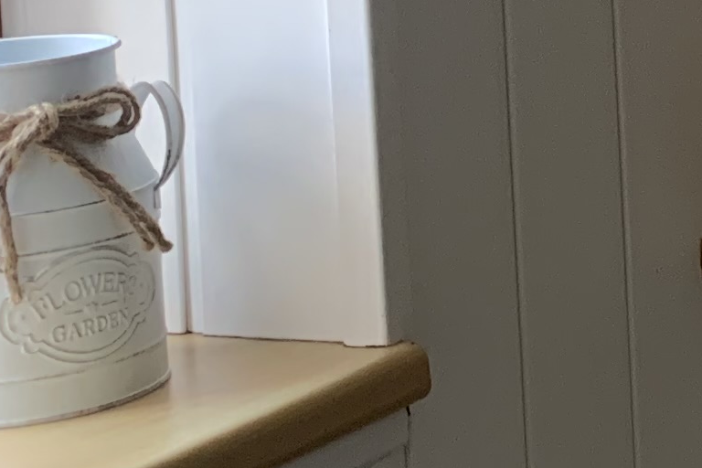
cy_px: -306
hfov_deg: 13.2
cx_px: 1218
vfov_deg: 9.3
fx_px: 2769
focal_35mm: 142
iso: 160
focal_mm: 4.25
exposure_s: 1/60
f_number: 1.8
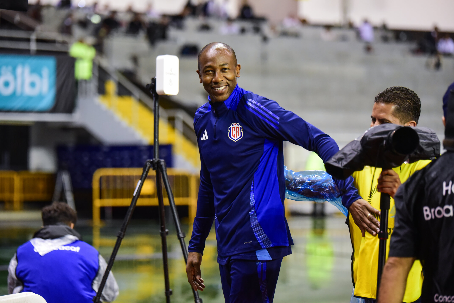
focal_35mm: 130
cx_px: 227
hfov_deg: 15.8
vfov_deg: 10.6
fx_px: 1640
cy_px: 152
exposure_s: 1/350
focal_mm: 130
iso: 4000
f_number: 3.3
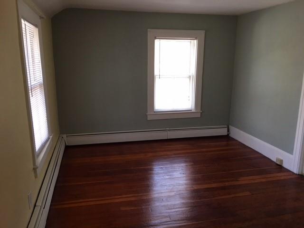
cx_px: 152
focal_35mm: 29
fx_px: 255
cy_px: 114
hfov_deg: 61.7
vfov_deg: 48.2
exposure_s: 1/30
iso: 40
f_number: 2.2
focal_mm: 4.15
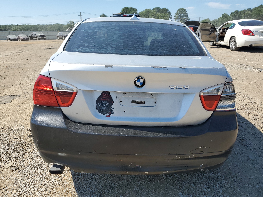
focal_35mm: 26
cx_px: 132
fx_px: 198
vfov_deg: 53.1
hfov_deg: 67.3
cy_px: 98
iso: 50
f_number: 1.5
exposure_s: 1/2500
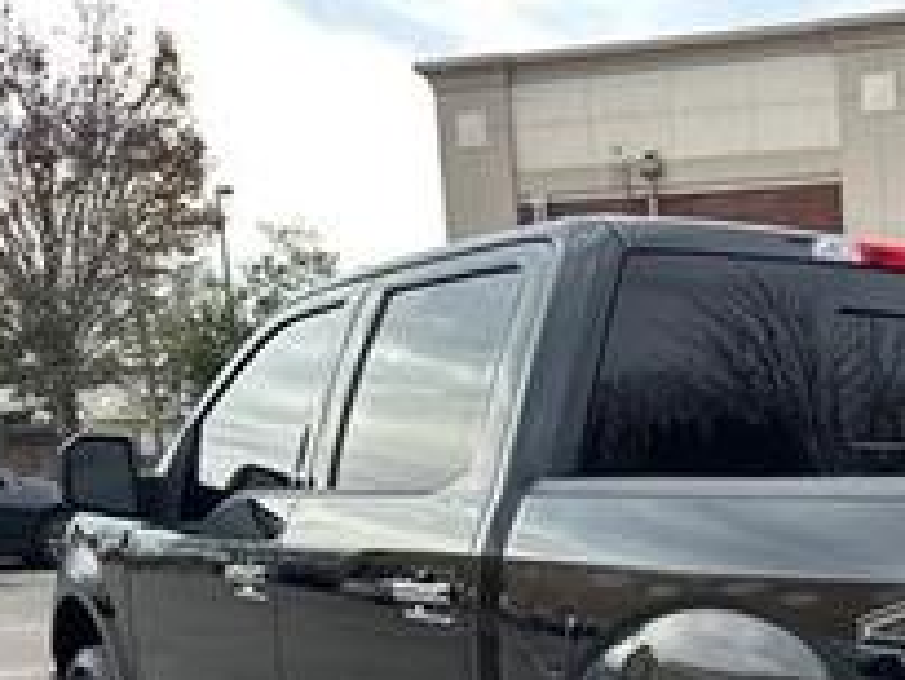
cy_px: 693
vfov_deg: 23.7
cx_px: 993
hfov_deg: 29.5
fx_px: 1543
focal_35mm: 59
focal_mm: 6.86
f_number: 1.78
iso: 125
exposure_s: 1/121
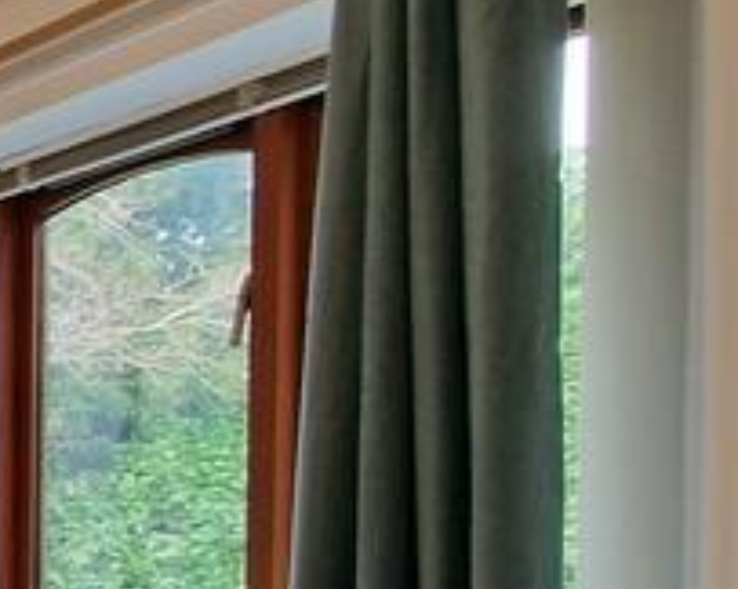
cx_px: -978
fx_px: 1397
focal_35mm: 64
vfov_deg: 22.7
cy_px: 614
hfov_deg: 15.9
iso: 200
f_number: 2.2
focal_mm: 2.2
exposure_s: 1/50
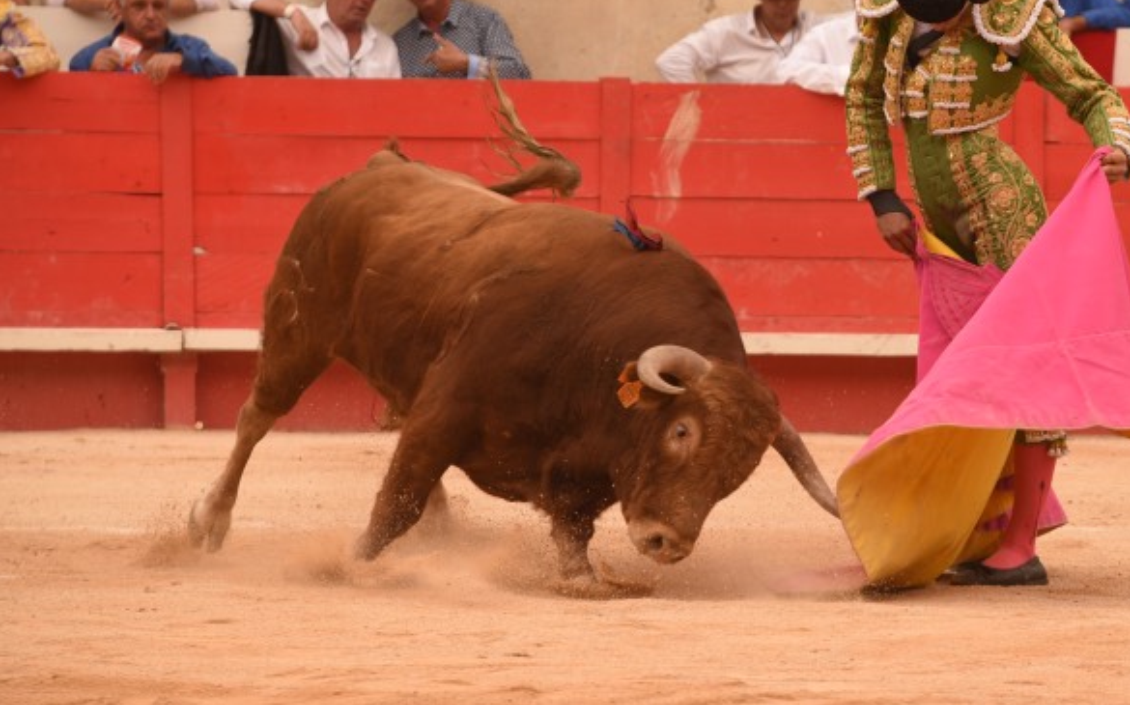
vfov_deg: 4.2
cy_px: 227
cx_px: 804
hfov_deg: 6.7
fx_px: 9665
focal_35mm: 314
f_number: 7.1
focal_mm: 200
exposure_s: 1/800
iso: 400
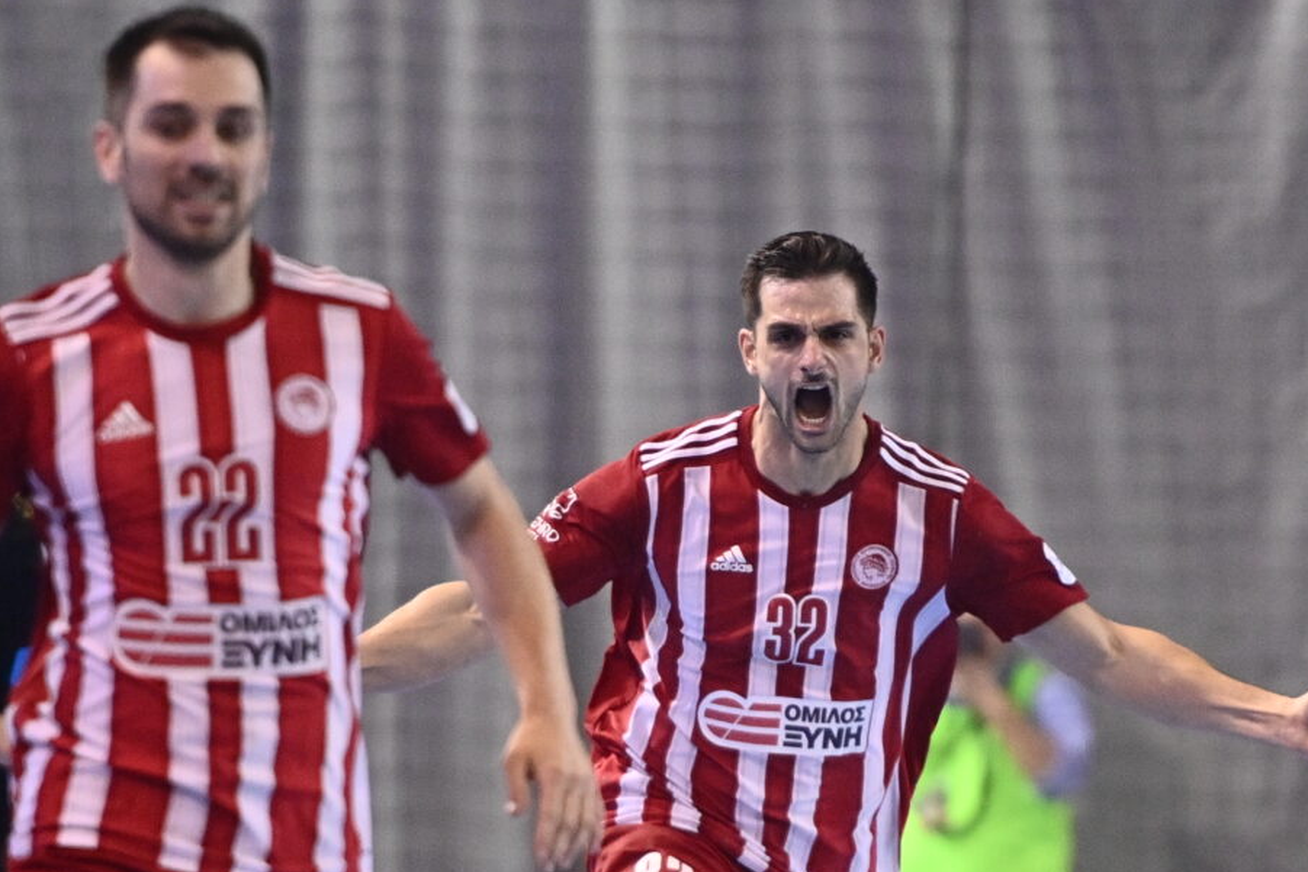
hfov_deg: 8.7
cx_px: 658
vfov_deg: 5.8
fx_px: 8612
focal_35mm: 237
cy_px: 490
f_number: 2.8
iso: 2500
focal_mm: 200
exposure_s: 1/800
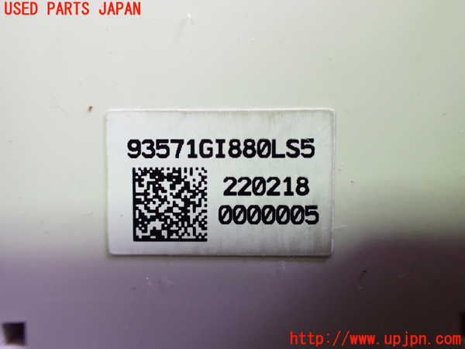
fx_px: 403
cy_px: 174
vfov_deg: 46.8
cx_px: 232
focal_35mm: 30
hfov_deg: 60.0
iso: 800
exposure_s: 1/80
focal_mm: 5.4
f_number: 2.3
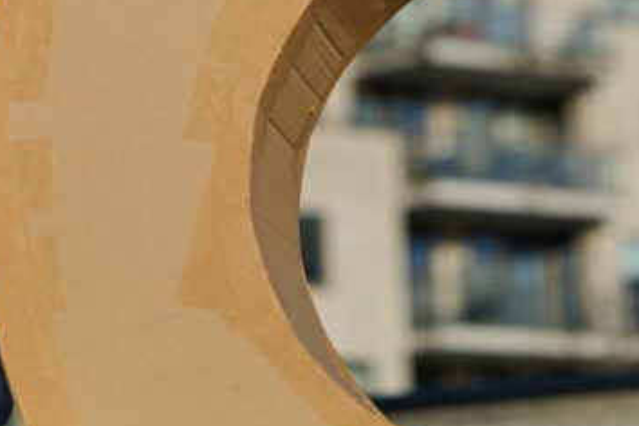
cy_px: -532
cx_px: 354
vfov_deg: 5.5
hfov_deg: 8.5
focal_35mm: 243
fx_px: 4313
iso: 200
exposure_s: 1/5000
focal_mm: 69
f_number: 3.2
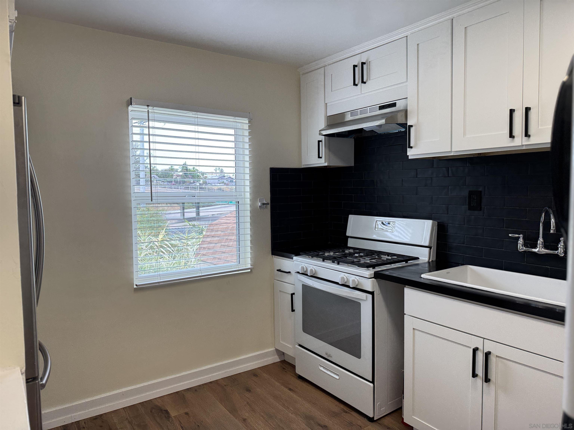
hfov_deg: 71.6
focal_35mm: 24
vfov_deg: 56.8
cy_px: 215
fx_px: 398
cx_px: 287
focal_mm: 6.76
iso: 64
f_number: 1.78
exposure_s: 1/120
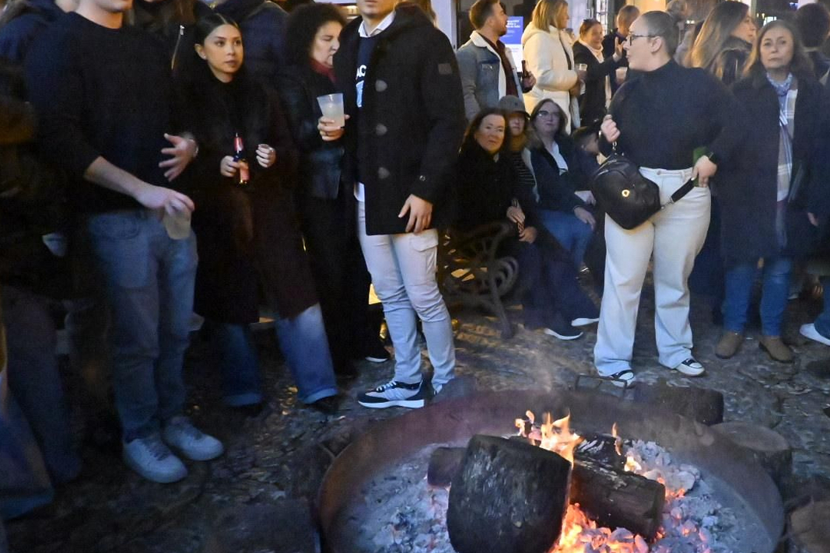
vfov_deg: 36.8
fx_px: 830
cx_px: 520
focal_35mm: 36
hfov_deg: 52.6
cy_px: 295
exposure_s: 1/125
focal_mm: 16
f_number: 4
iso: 12800
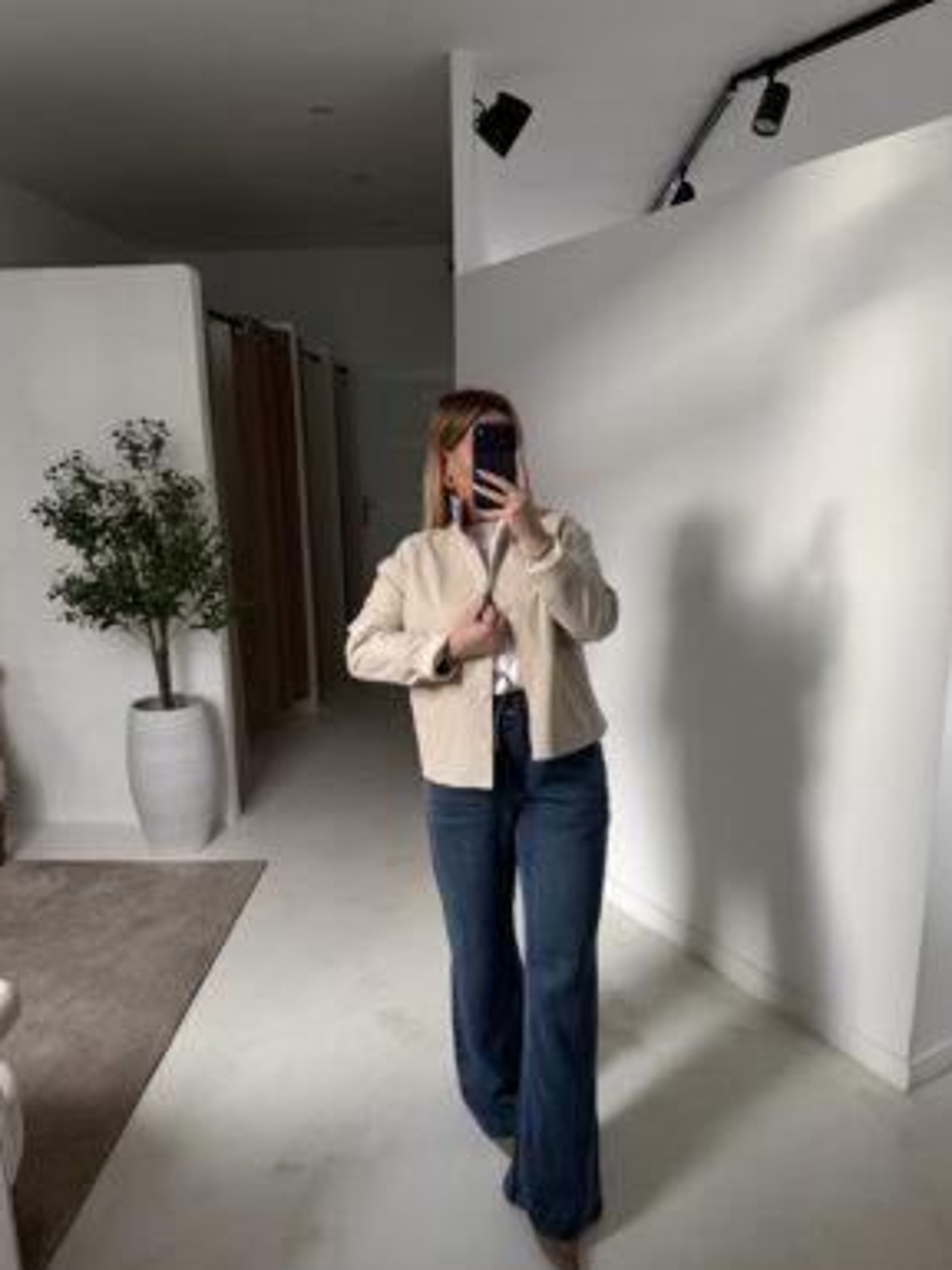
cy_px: 655
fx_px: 917
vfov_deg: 69.4
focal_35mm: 25
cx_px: 459
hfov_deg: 54.9
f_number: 1.78
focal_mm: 6.76
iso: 500
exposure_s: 1/60
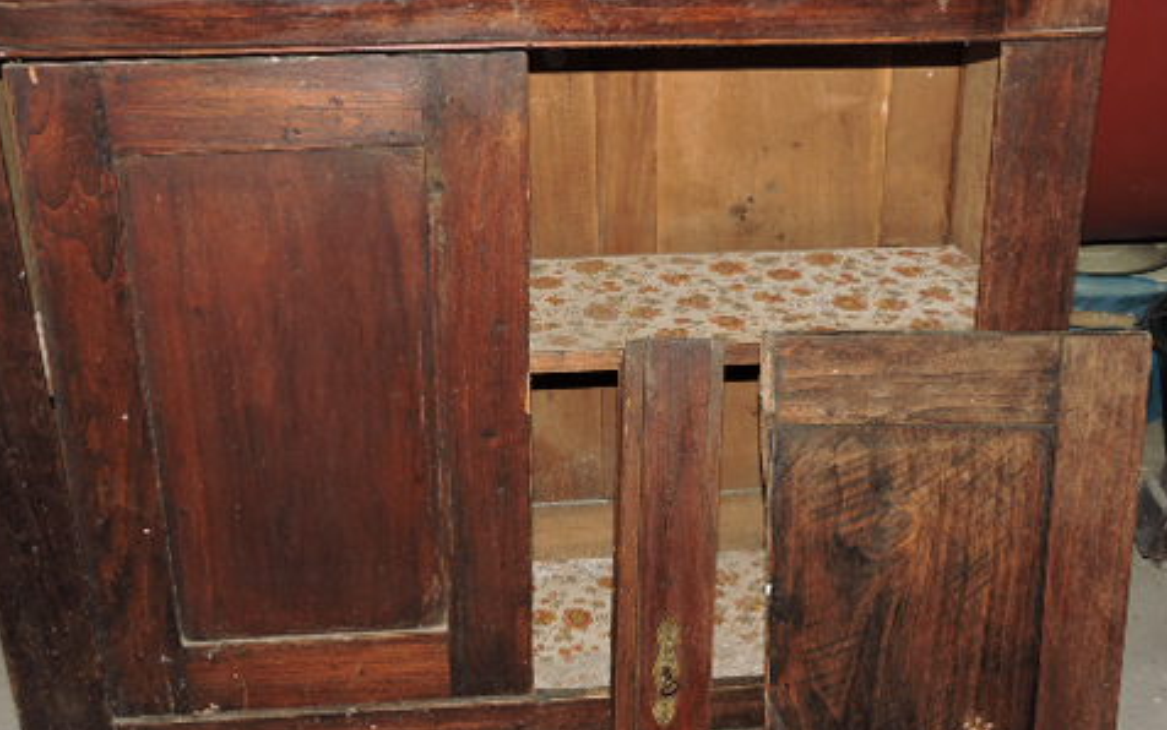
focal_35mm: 47
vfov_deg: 27.4
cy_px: 409
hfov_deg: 42.6
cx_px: 598
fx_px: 1496
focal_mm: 5.9
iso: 100
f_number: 3.6
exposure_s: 1/60
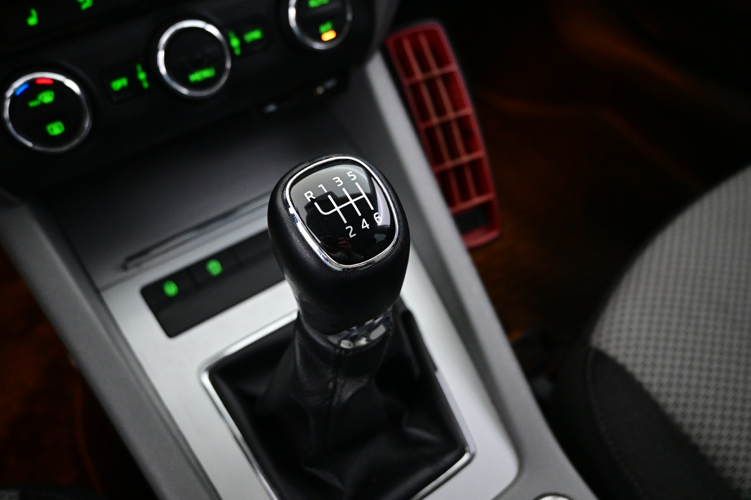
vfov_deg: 43.6
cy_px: 250
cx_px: 376
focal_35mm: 30
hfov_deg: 61.9
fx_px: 626
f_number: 3.8
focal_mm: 20
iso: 3200
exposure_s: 1/30
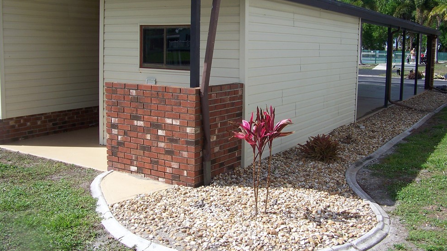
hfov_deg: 49.4
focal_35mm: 41
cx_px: 231
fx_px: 486
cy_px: 106
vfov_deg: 29.0
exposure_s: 1/500
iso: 64
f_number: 4
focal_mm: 5.85
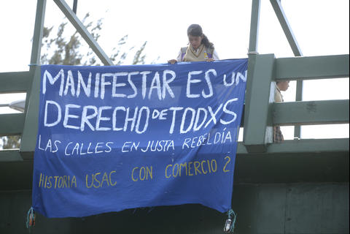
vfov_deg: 9.8
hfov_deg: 14.7
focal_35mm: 140
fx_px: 1361
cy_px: 117
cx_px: 175
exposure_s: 1/200
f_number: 4.5
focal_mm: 140
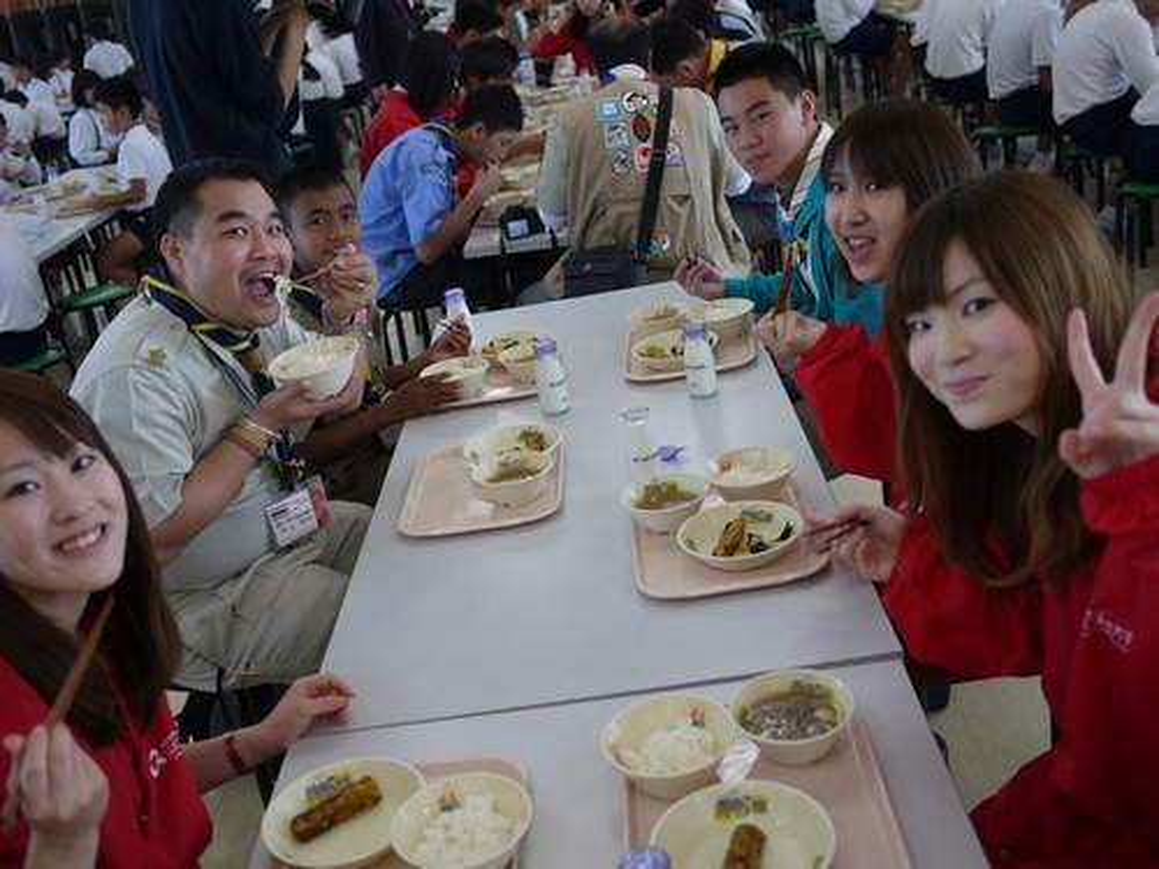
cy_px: 434
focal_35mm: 40
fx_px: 1339
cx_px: 580
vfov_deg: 36.0
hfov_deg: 46.8
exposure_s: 1/80
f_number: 2.2
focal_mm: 20
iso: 100
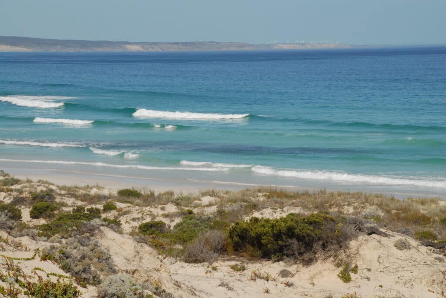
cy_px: 149
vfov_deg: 13.1
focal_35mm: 105
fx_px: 1302
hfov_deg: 19.4
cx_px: 223
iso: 160
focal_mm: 70
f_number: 10
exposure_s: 1/400
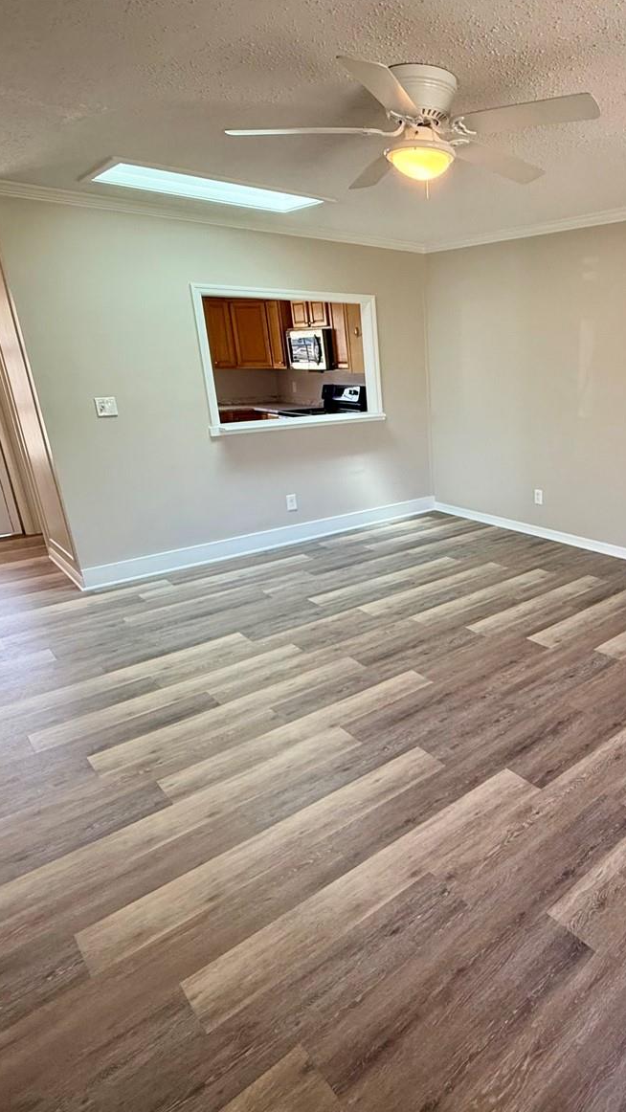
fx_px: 619
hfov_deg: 50.4
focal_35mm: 21
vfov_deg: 83.8
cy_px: 568
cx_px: 501
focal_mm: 2.22
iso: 250
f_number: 2.2
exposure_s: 1/120
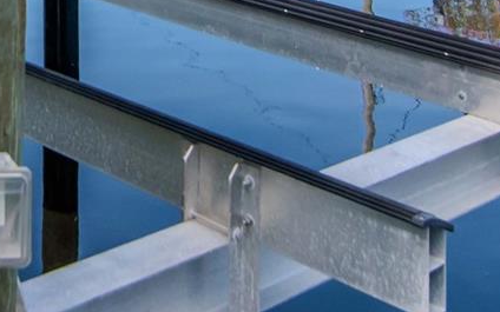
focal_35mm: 75
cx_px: -86
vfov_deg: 15.3
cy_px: -227
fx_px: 1021
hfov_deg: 25.0
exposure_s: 1/1600
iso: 800
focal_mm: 13
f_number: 7.1
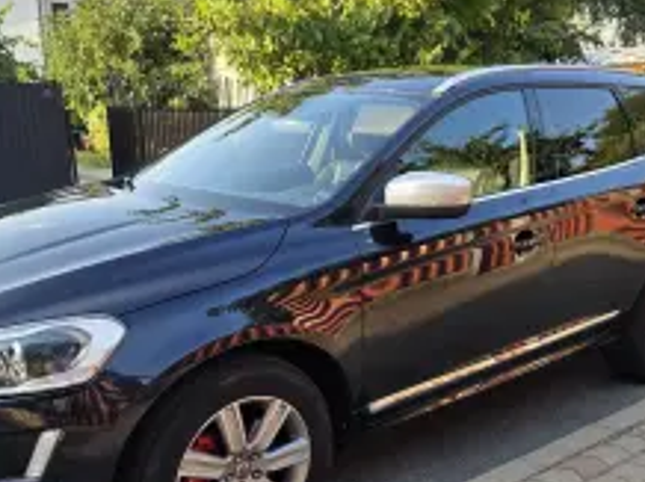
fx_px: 707
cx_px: 337
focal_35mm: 38
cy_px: 334
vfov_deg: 37.1
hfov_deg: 49.0
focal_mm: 6.3
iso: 40
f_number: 1.7
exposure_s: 1/370
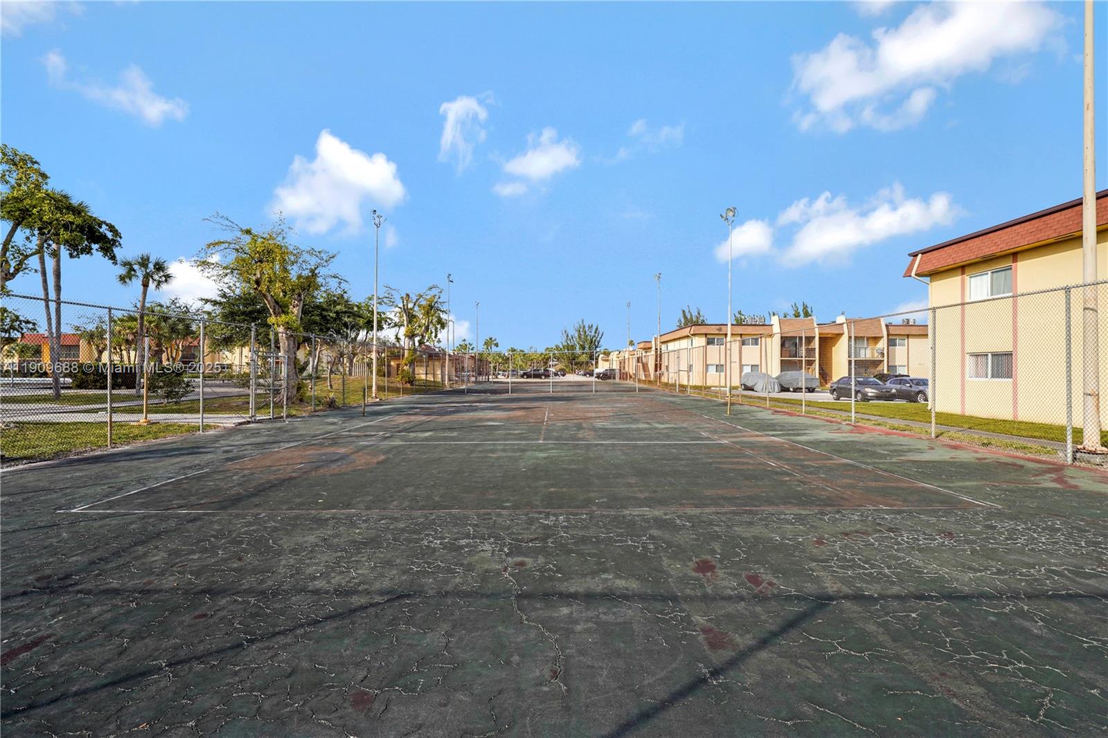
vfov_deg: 73.7
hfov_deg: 96.7
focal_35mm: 16
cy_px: 369
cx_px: 554
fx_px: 492
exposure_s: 1/80
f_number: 9
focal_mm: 16
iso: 100
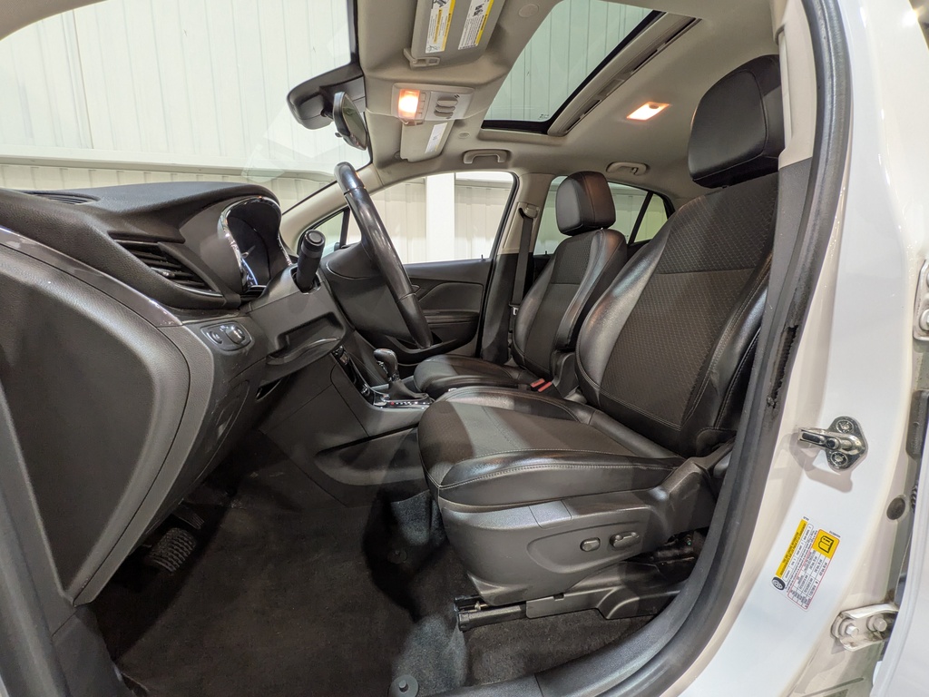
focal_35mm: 14
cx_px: 464
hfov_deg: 102.1
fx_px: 376
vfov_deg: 85.7
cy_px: 348
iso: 97
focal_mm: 1.83
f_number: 2.2
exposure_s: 1/33.3
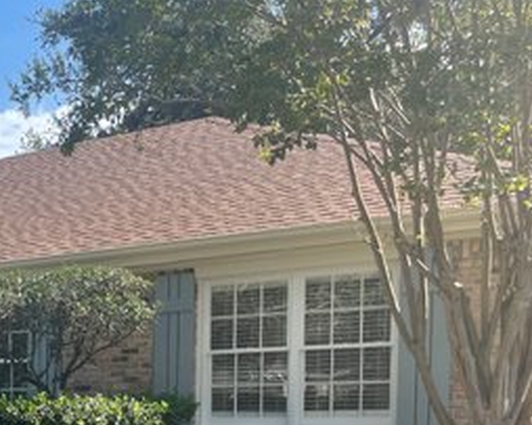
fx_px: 992
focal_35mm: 63
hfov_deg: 27.3
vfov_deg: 23.0
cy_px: 445
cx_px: -66
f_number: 1.6
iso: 32
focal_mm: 4.2
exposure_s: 1/1595
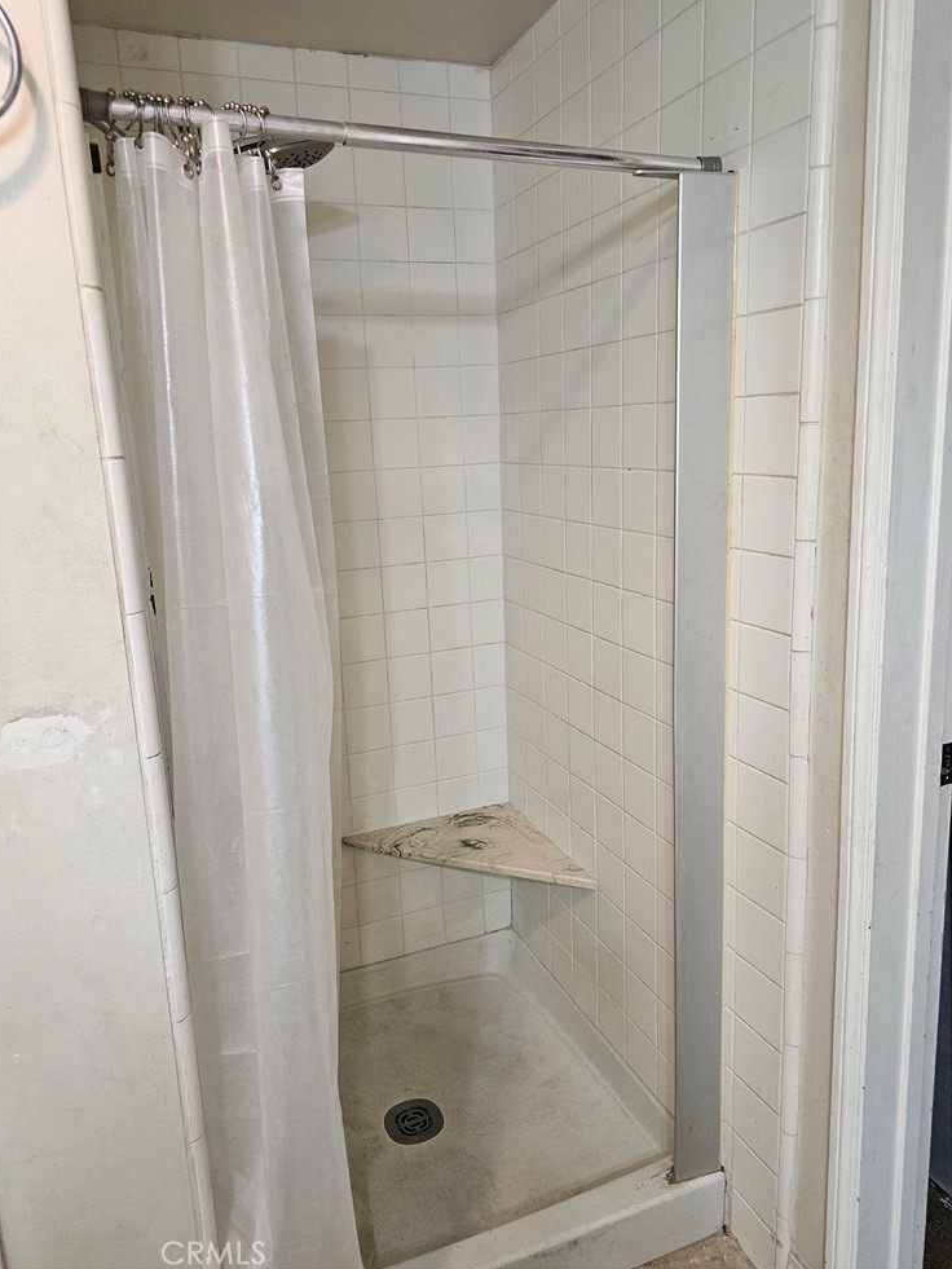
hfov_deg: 56.8
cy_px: 609
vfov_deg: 71.6
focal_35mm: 24
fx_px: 880
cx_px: 477
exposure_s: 1/120
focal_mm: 6.3
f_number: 1.7
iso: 250
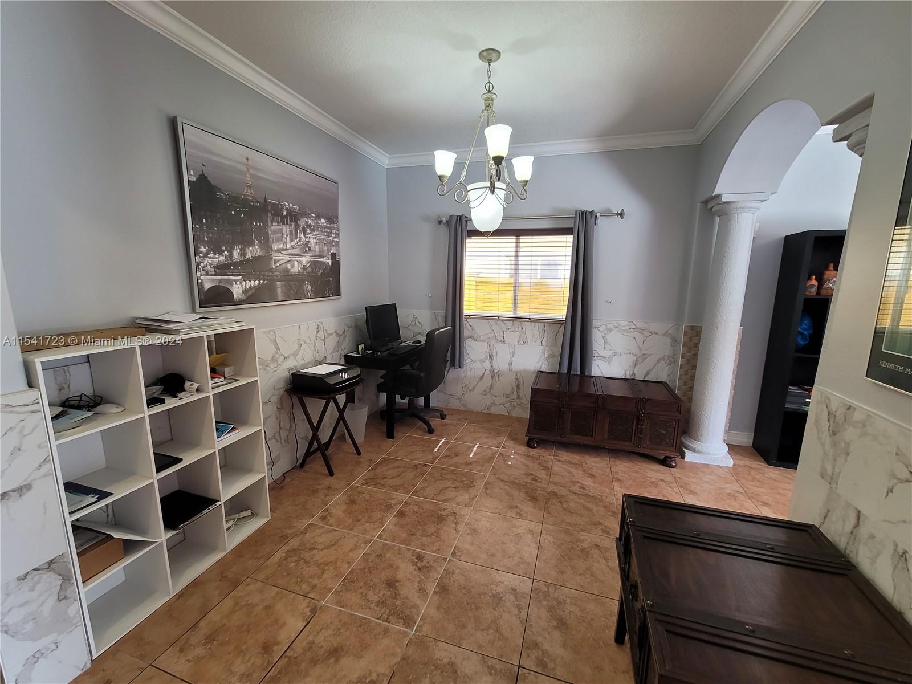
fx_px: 343
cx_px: 456
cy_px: 342
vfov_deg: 89.9
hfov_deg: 106.2
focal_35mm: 13
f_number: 2.2
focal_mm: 2.2
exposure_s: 1/60
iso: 125
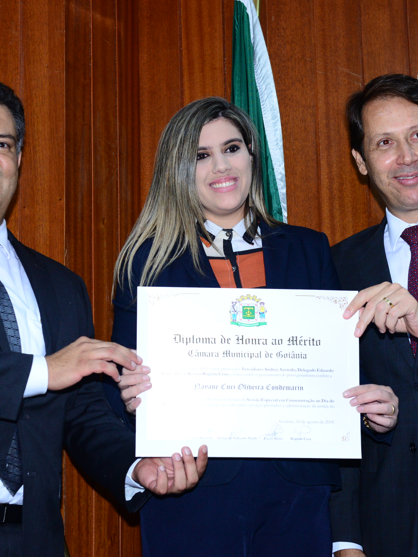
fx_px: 1353
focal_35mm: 84
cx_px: 198
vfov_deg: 23.3
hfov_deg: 17.6
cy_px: 279
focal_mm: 58
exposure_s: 1/125
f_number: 5.6
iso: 2000
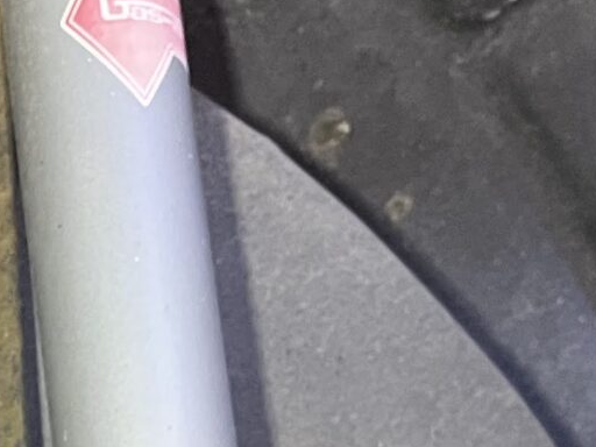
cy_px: 1063
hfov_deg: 13.8
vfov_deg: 10.0
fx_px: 2238
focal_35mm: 130
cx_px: -423
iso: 320
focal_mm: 5.1
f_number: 1.6
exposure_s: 1/60
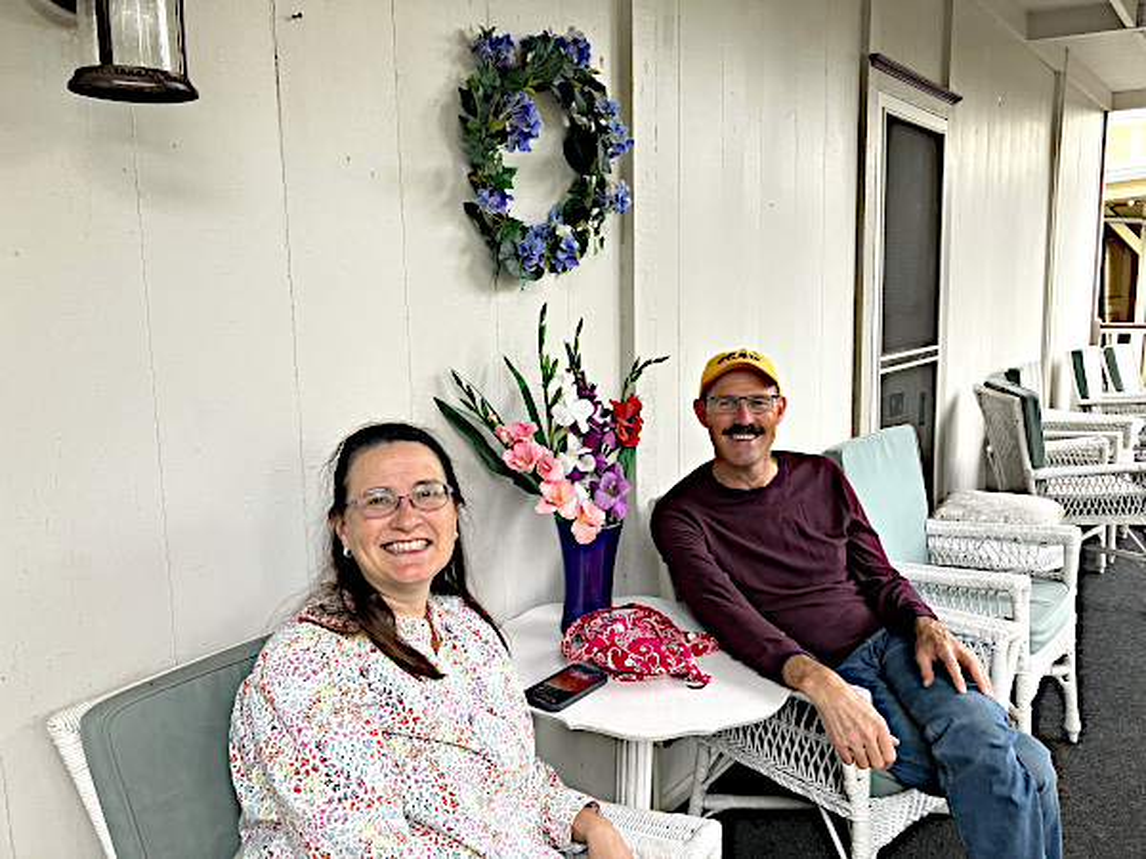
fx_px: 927
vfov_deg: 49.7
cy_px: 430
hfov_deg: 63.4
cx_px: 573
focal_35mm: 28
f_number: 1.8
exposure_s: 1/75
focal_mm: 3.99
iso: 80
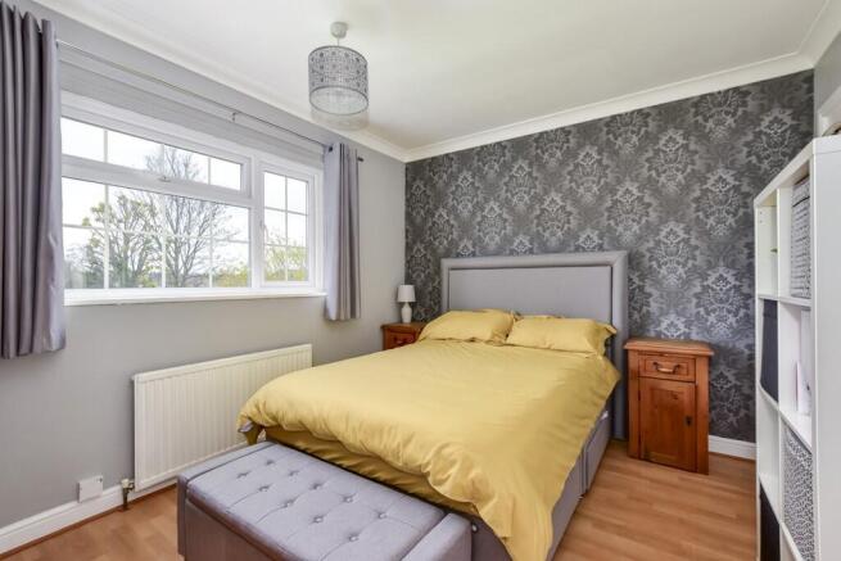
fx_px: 350
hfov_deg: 100.4
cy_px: 280
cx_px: 420
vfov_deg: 77.4
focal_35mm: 15
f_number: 8
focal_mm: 10
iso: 640
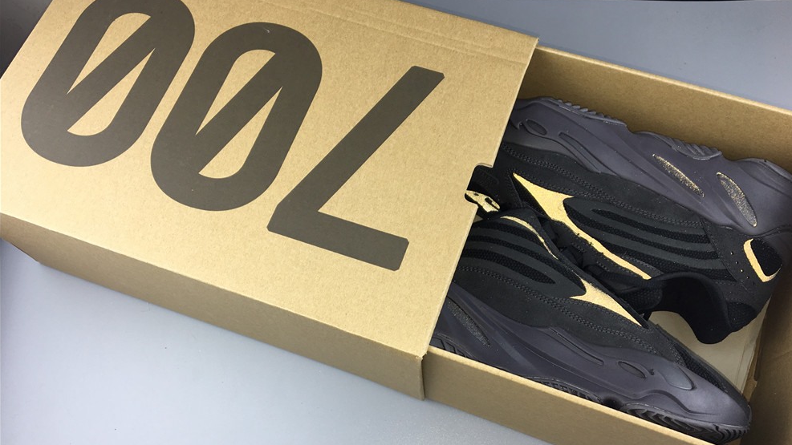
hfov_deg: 61.0
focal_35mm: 32
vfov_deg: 36.5
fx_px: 672
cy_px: 272
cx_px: 400
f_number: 2.2
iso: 25
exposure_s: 1/63
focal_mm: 4.15
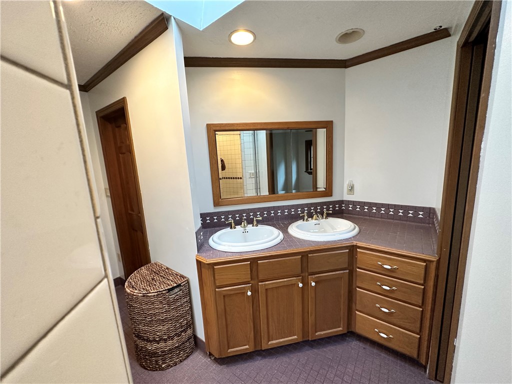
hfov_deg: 102.1
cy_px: 192
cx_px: 256
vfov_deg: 85.7
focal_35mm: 14
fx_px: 207
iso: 250
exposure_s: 1/120
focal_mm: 2.22
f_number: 2.2
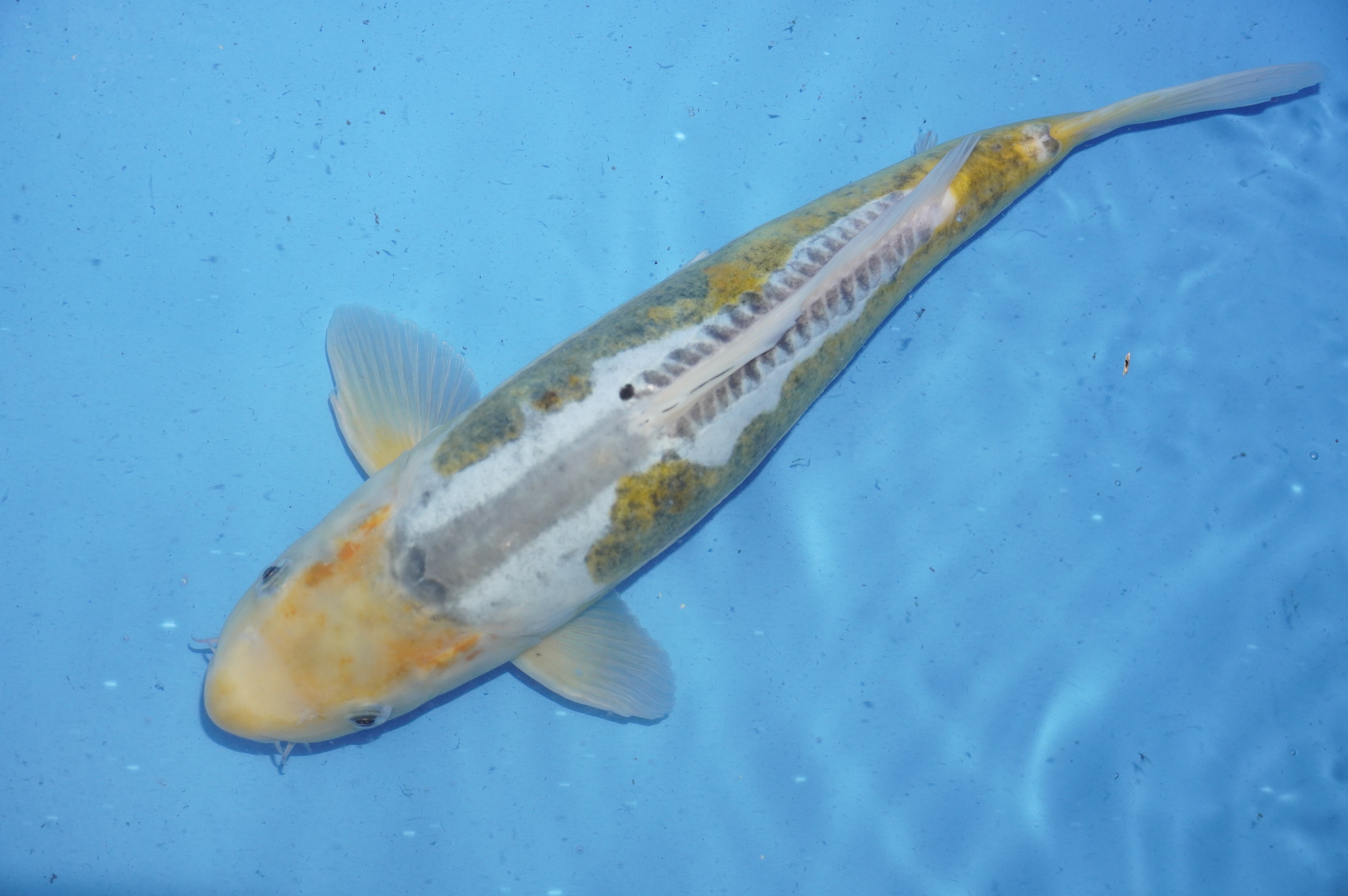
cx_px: 674
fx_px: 2076
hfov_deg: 36.0
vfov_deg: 24.4
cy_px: 448
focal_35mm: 56
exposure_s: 1/160
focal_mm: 37
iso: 1000
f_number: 4.5
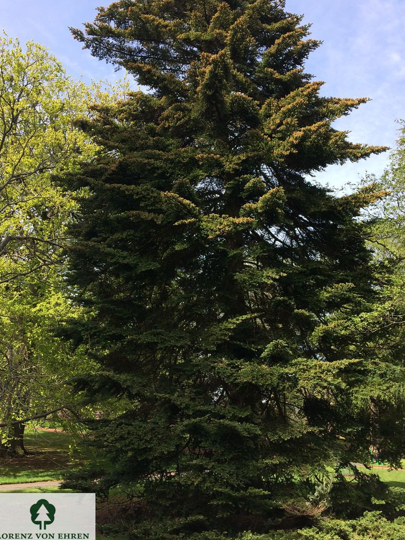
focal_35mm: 34
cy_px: 240
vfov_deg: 53.8
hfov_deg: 41.7
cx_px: 222
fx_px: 530
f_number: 2.2
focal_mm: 4.15
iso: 32
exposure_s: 1/789
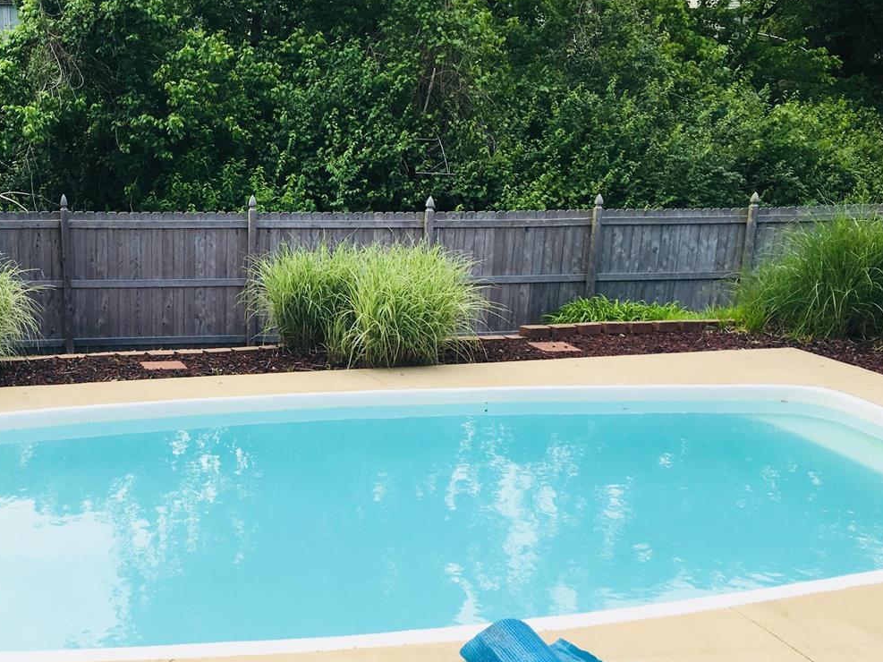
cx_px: 201
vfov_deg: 30.6
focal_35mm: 47
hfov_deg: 39.2
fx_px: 1199
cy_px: 454
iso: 25
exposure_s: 1/950
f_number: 2.2
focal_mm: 4.15
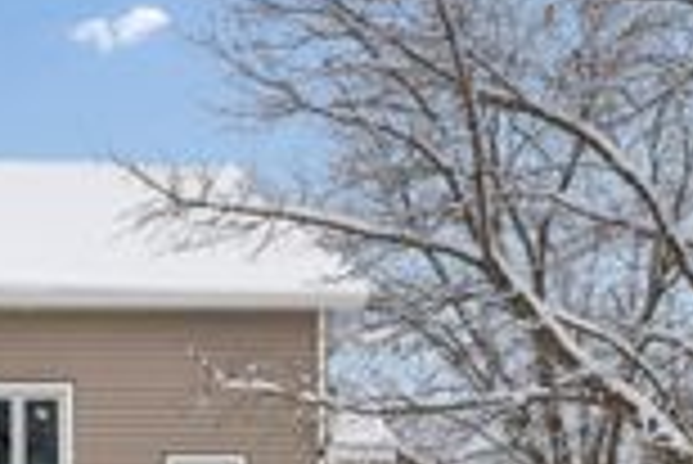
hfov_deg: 22.4
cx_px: -274
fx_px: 1503
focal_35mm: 78
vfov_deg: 16.9
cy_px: 538
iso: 400
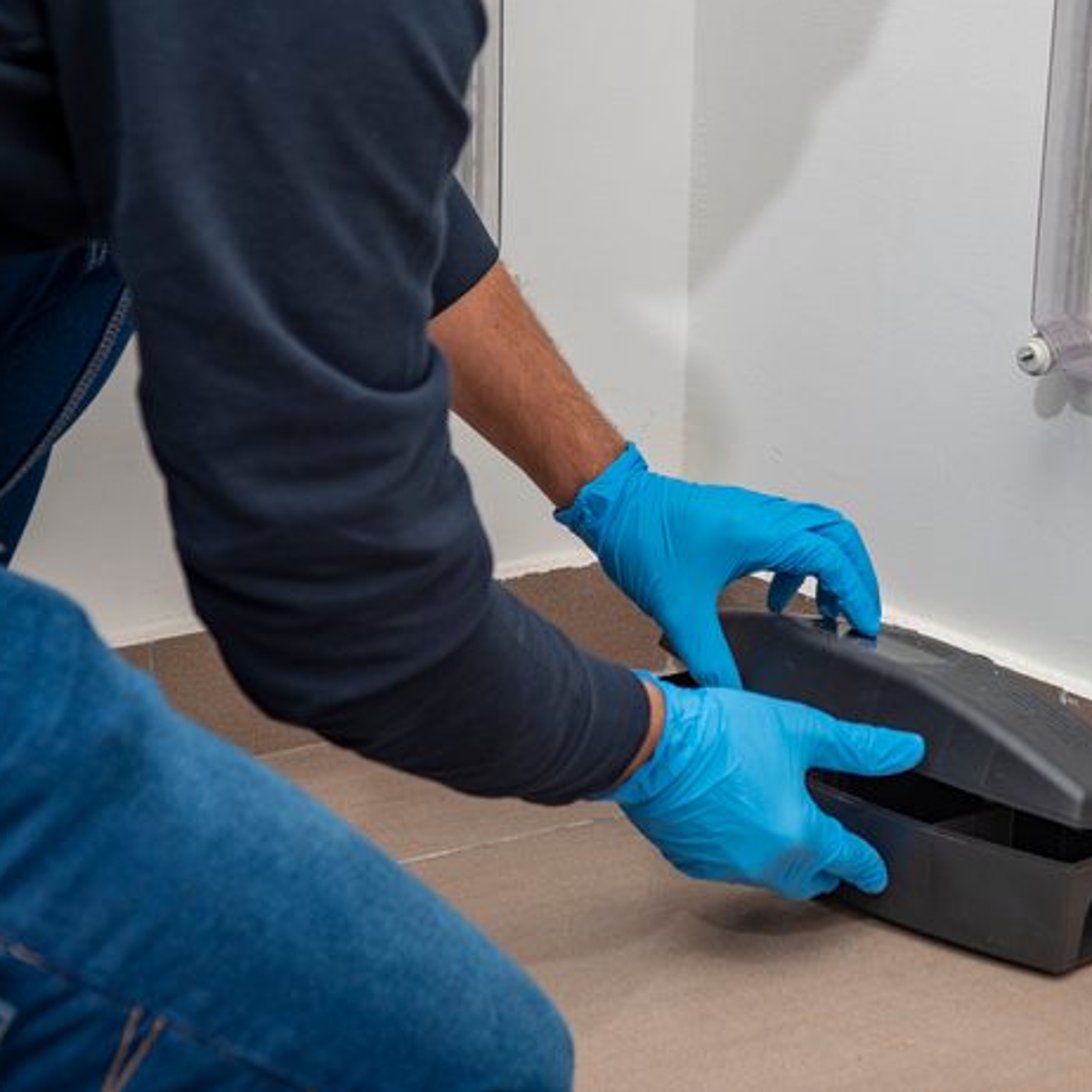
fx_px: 3212
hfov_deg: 19.2
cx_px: 758
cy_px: 542
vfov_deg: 19.3
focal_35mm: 90
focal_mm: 70
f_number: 7.1
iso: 200
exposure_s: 1/200
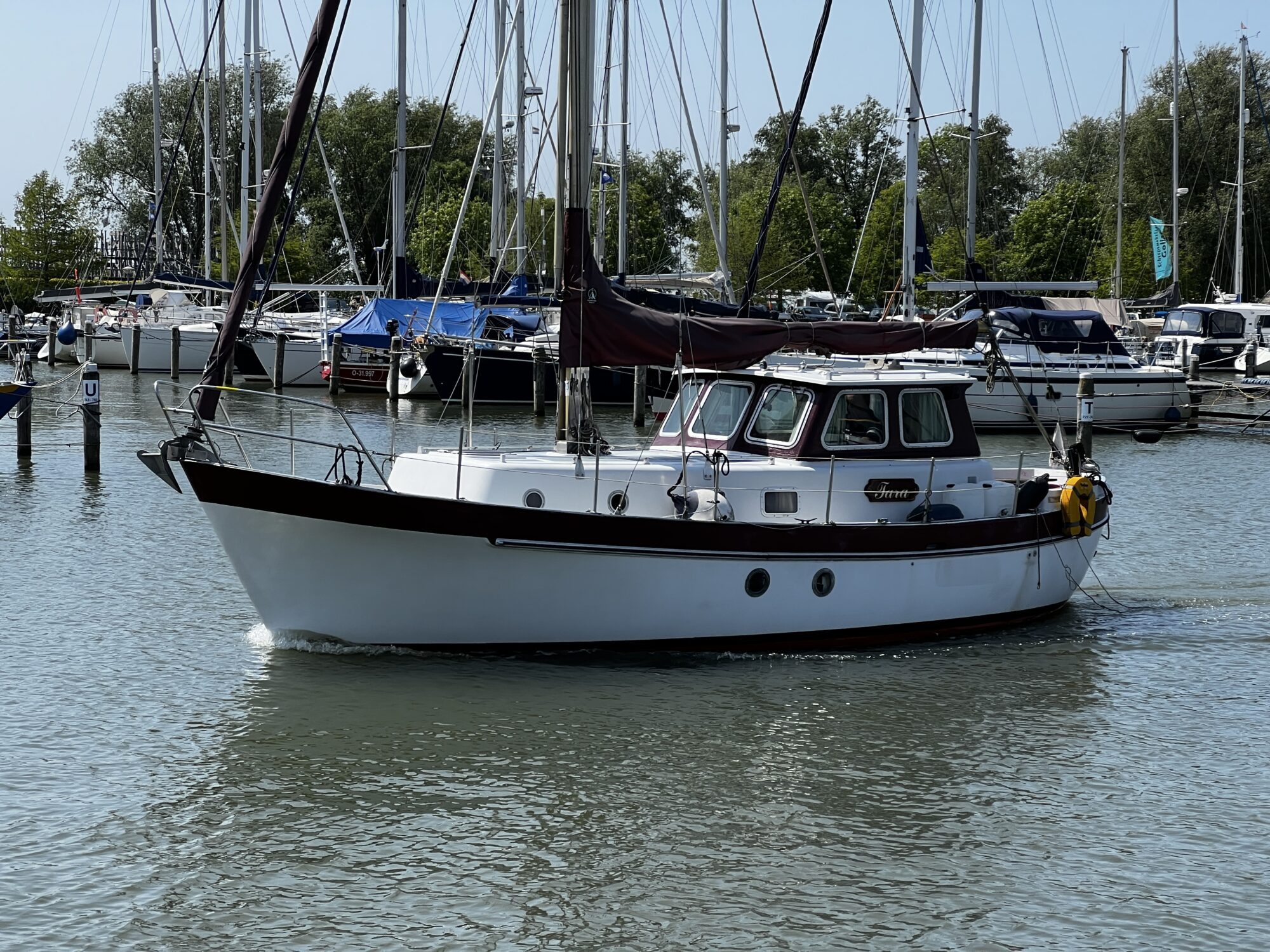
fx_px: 2825
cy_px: 476
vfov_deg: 19.1
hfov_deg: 25.3
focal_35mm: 77
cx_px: 635
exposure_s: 1/717
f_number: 2.8
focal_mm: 9
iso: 32
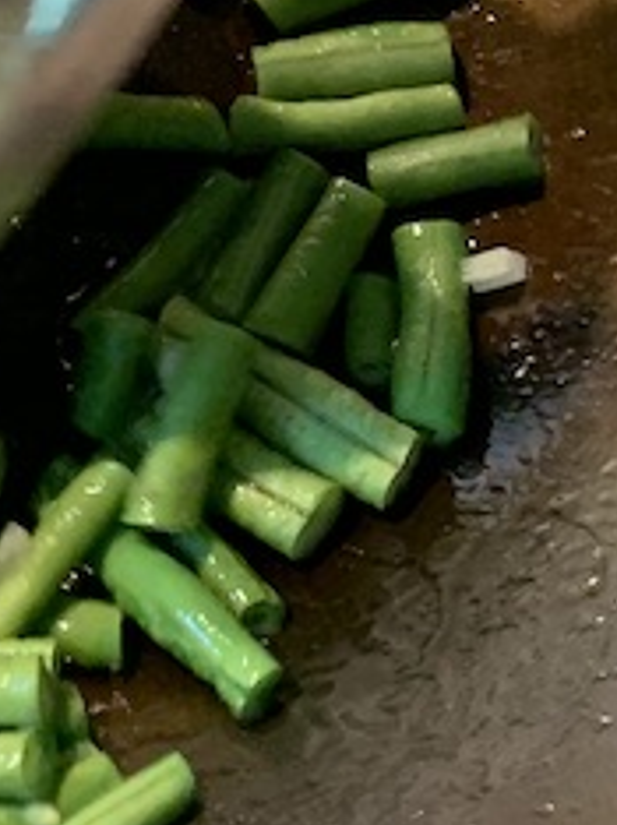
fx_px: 2714
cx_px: -113
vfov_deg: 17.1
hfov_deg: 12.7
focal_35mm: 114
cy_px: 148
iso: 400
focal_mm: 4.25
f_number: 1.8
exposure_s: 1/50
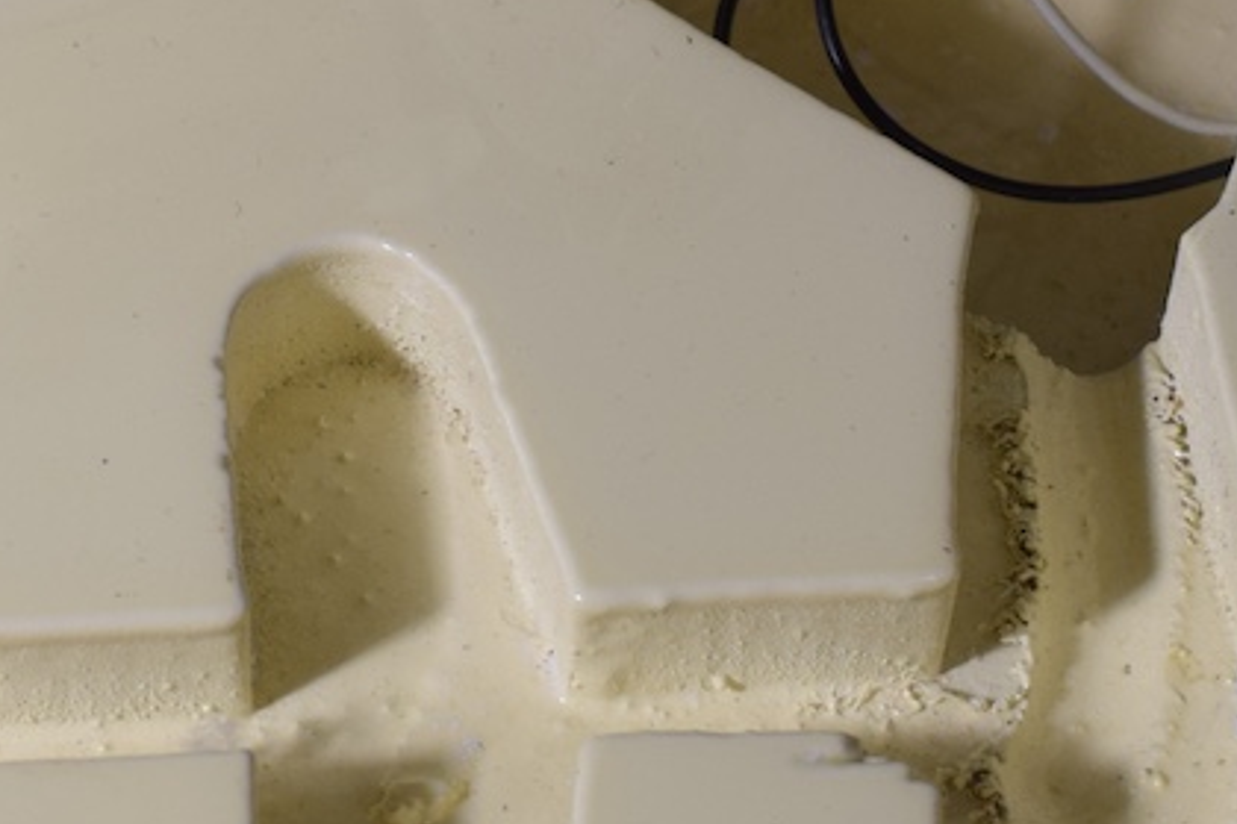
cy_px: 44
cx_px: 598
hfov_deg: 15.3
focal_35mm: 134
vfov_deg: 10.2
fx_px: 4597
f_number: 5
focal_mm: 25
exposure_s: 1/100
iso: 400
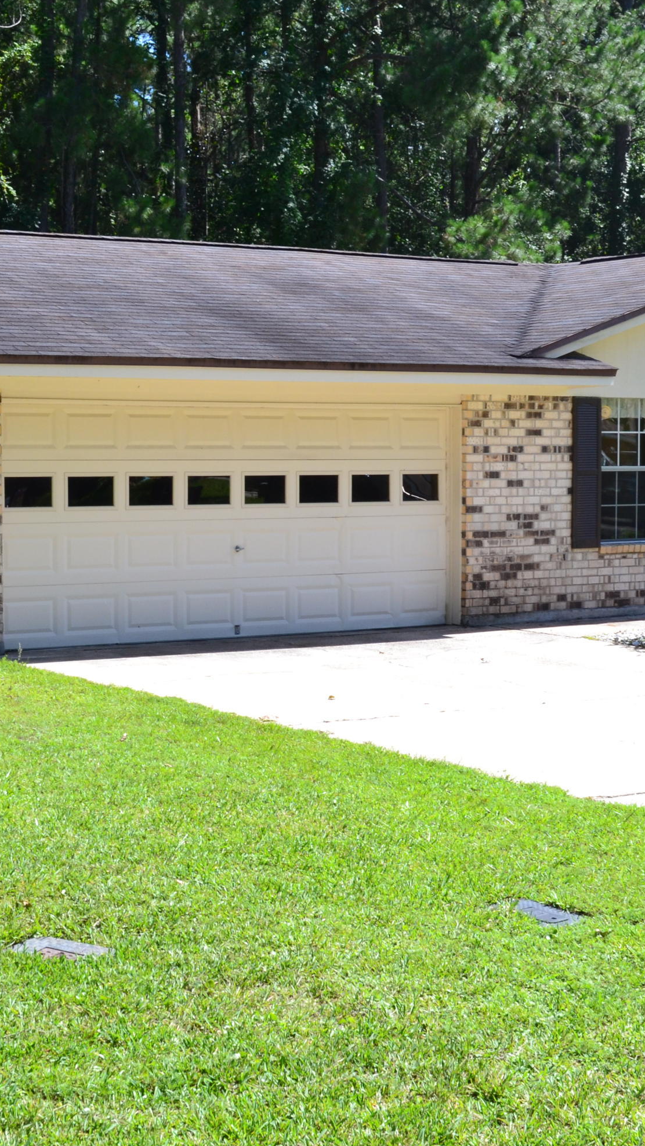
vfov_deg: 33.8
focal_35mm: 62
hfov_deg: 19.3
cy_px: 573
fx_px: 1885
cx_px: 193
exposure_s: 1/200
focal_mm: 26
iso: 400
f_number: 10
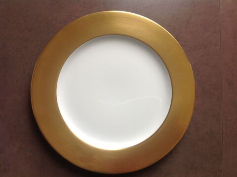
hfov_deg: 52.7
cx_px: 118
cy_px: 88
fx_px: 239
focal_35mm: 35
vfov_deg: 40.6
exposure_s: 1/60
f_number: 2.4
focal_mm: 4.28
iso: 80
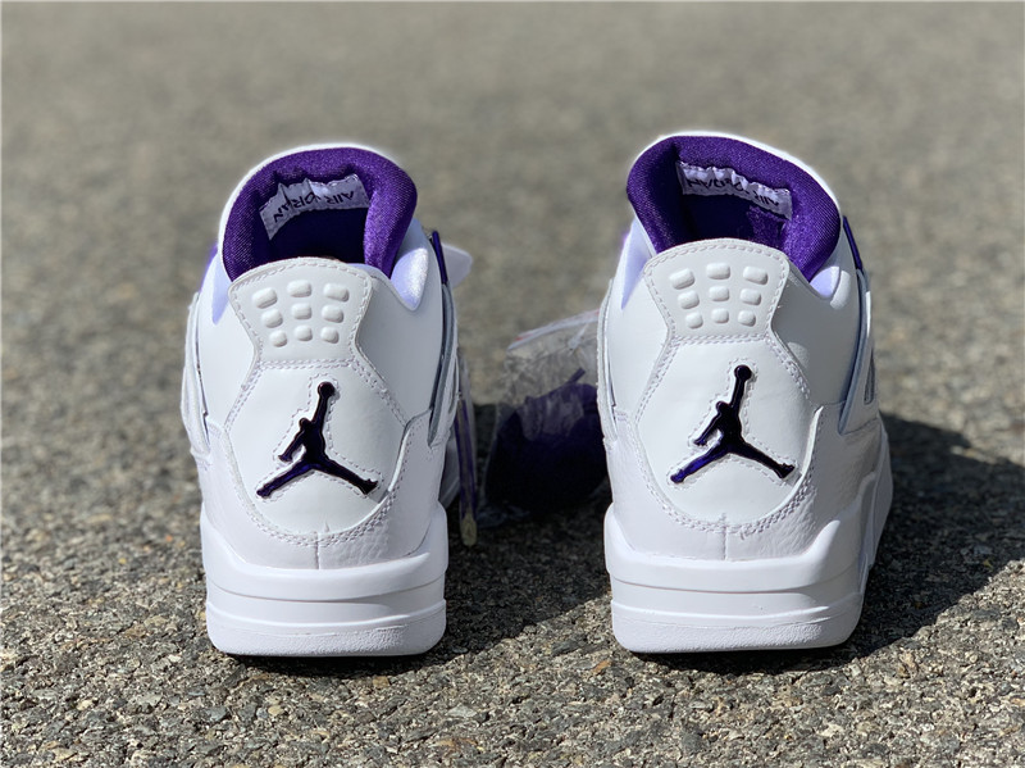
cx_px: 512
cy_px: 384
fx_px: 1539
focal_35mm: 52
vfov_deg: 28.0
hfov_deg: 36.8
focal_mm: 6
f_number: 2.4
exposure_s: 1/1845
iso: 16
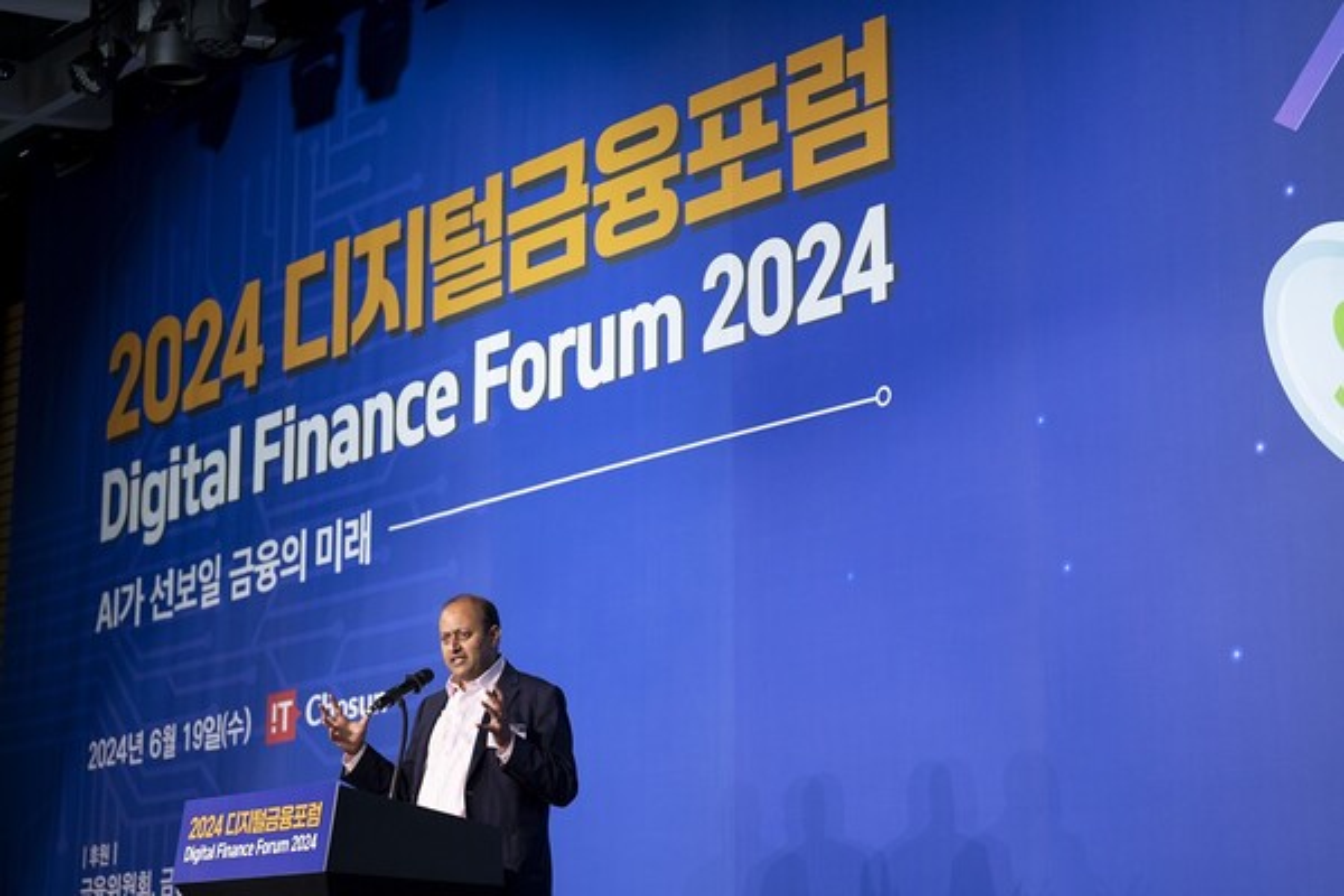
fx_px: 2613
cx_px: 672
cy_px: 448
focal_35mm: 70
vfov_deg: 19.5
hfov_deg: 28.8
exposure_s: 1/125
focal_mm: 70
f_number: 2.8
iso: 800
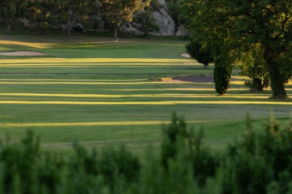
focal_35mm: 165
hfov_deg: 12.4
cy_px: 9
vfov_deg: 8.3
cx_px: 57
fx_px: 1338
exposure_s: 1/125
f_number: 9
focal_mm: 70
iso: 320
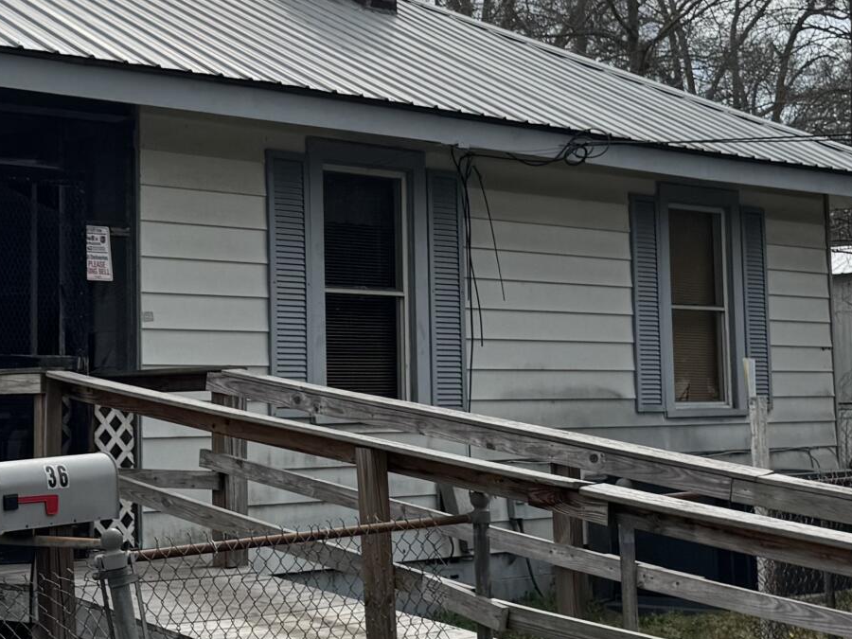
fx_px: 1969
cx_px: 301
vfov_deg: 18.4
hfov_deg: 24.3
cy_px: 216
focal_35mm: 80
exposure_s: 1/7937
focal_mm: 6.76
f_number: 1.78
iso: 80
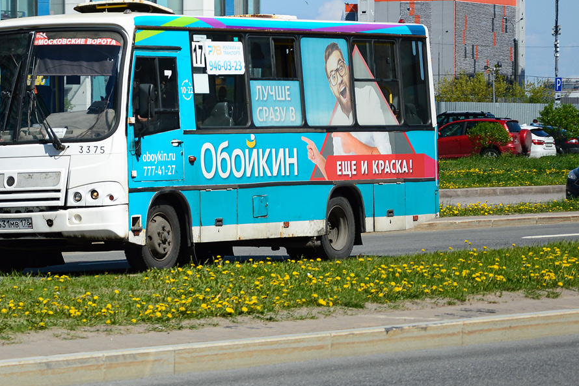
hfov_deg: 9.6
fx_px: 3455
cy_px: 74
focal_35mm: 215
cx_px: 155
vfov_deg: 6.4
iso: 100
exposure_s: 1/640
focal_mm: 85
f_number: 6.3
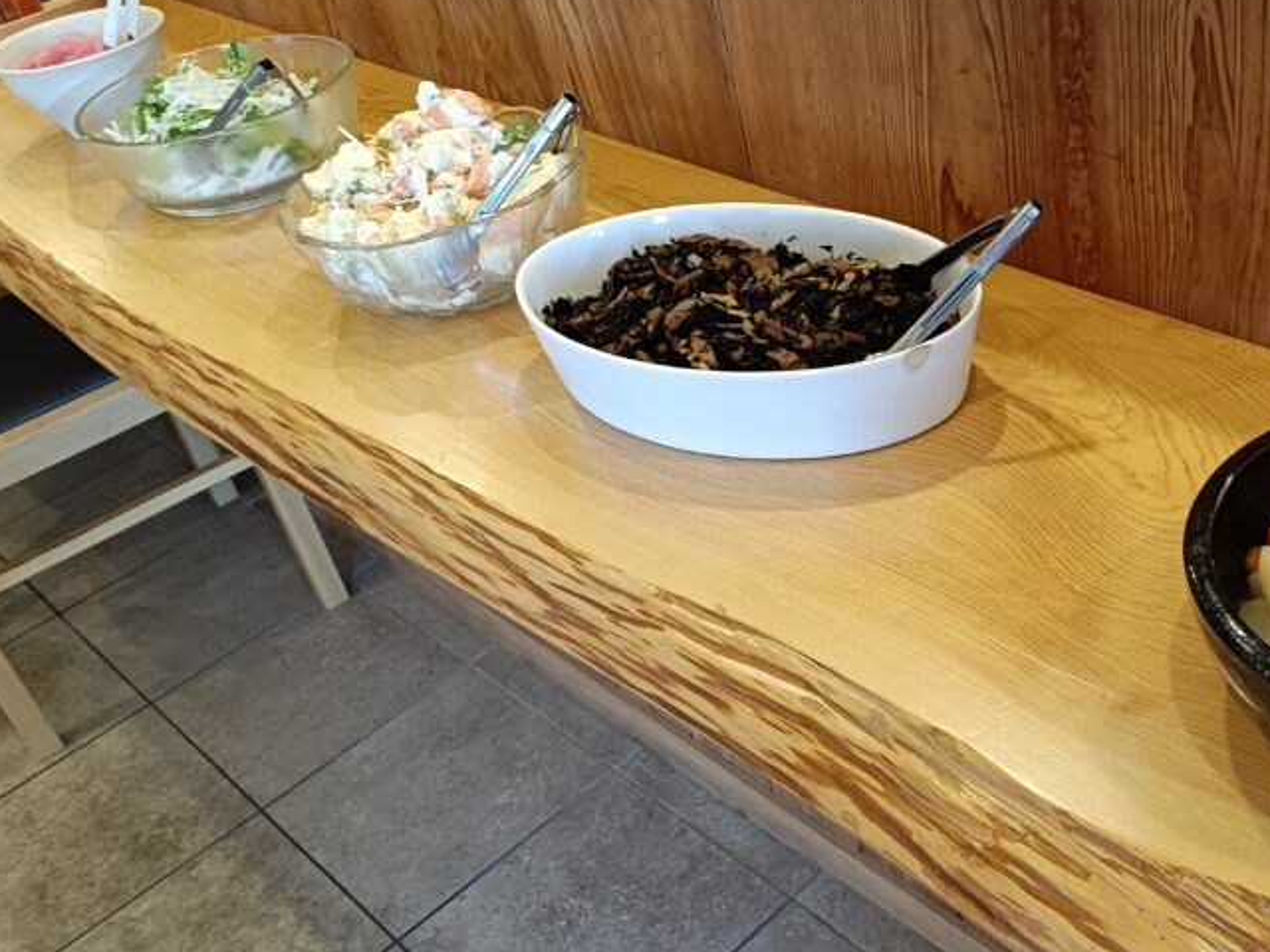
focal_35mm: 40
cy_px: 512
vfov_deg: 35.9
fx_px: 1468
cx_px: 849
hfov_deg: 46.1
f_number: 1.7
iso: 400
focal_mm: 4.7
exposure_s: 1/50
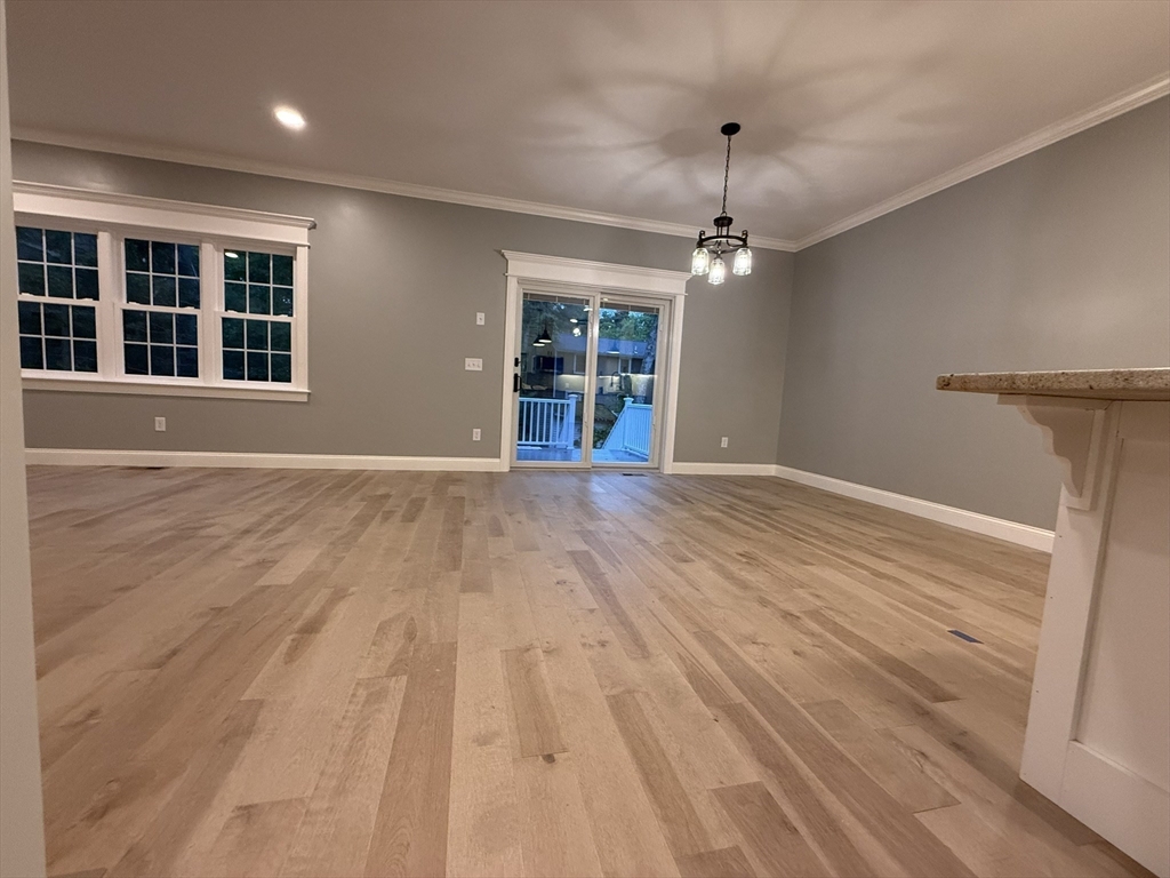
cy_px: 439
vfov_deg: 85.7
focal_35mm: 14
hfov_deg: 102.1
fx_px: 473
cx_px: 585
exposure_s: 1/120
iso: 320
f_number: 2.2
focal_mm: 2.22
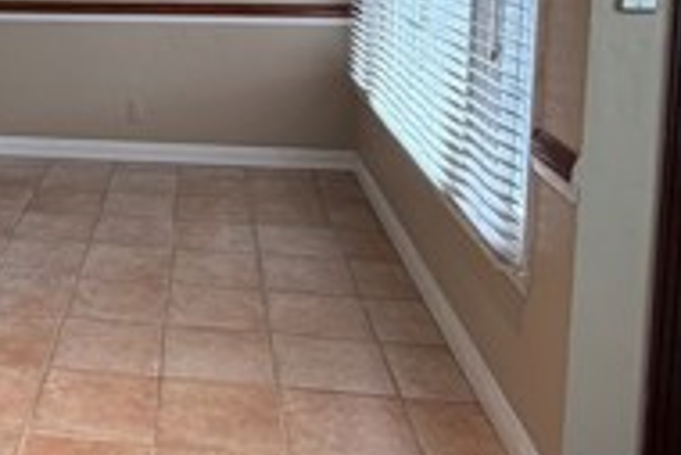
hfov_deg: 37.2
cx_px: 43
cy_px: -7
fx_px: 928
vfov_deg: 26.1
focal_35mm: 49
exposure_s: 1/120
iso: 125
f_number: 2.2
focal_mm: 2.22
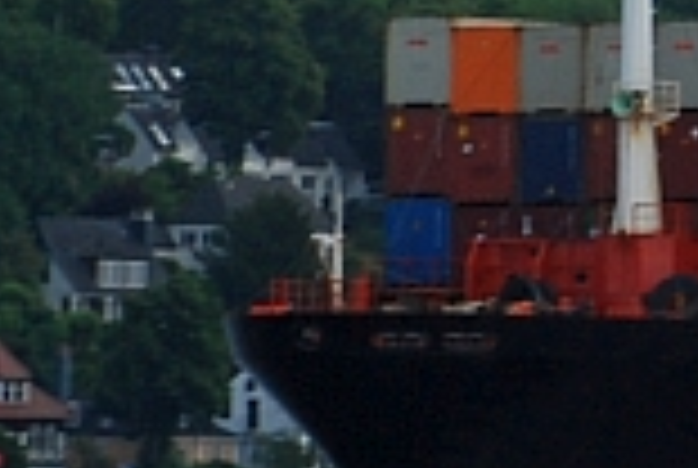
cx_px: 1792
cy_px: 133
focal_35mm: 652
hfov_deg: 3.1
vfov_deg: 2.1
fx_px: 12666
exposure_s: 1/250
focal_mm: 66
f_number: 10
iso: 200
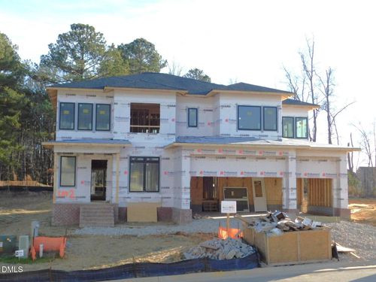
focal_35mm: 45
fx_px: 489
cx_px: 188
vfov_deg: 32.2
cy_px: 141
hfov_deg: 42.1
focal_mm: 8
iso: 125
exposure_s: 1/400
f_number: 3.7
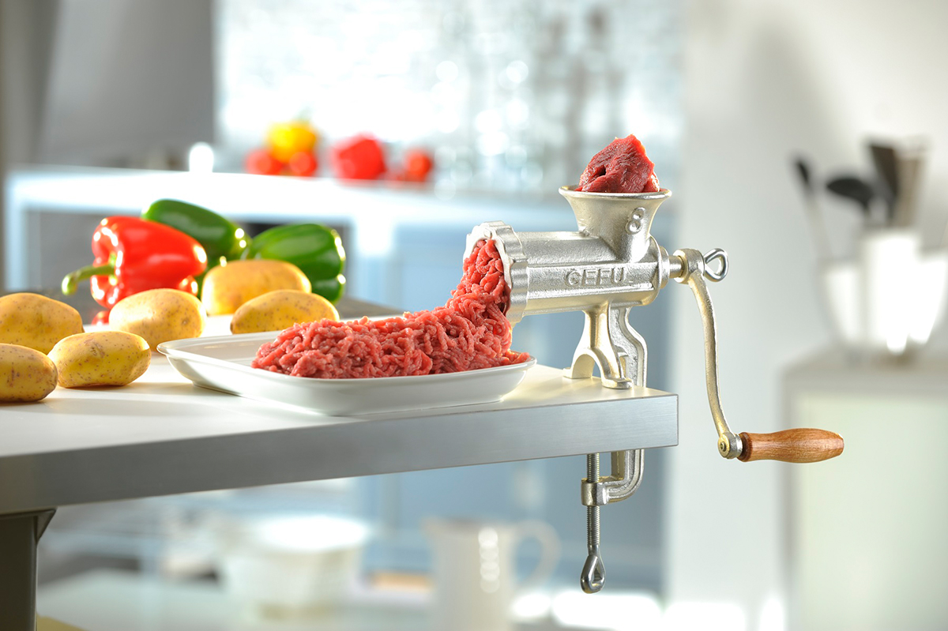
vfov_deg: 10.2
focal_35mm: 135
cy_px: 316
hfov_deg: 15.2
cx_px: 474
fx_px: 3553
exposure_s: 1/200
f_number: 4
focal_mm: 135
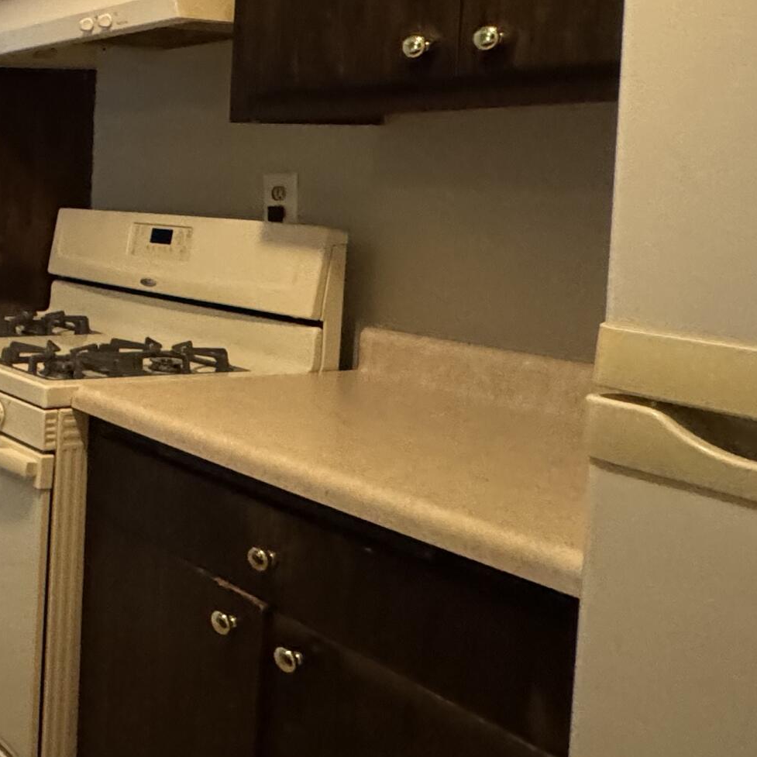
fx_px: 940
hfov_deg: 29.8
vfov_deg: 43.1
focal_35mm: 38
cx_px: -330
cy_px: 239
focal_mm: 2.22
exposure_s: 1/60
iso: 800
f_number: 2.2
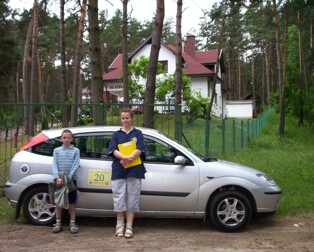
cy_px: 127
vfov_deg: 37.3
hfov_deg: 45.8
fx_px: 372
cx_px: 164
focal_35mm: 40
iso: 140
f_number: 4.5
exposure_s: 1/76.1
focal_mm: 4.99
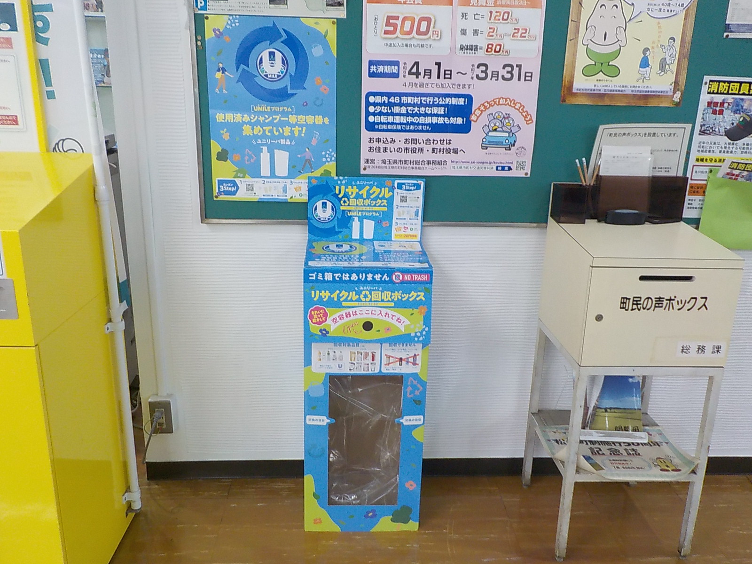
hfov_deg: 60.0
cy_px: 282
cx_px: 376
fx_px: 652
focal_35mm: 30
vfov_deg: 46.8
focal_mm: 4.1
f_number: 3.3
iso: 220
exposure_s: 1/30
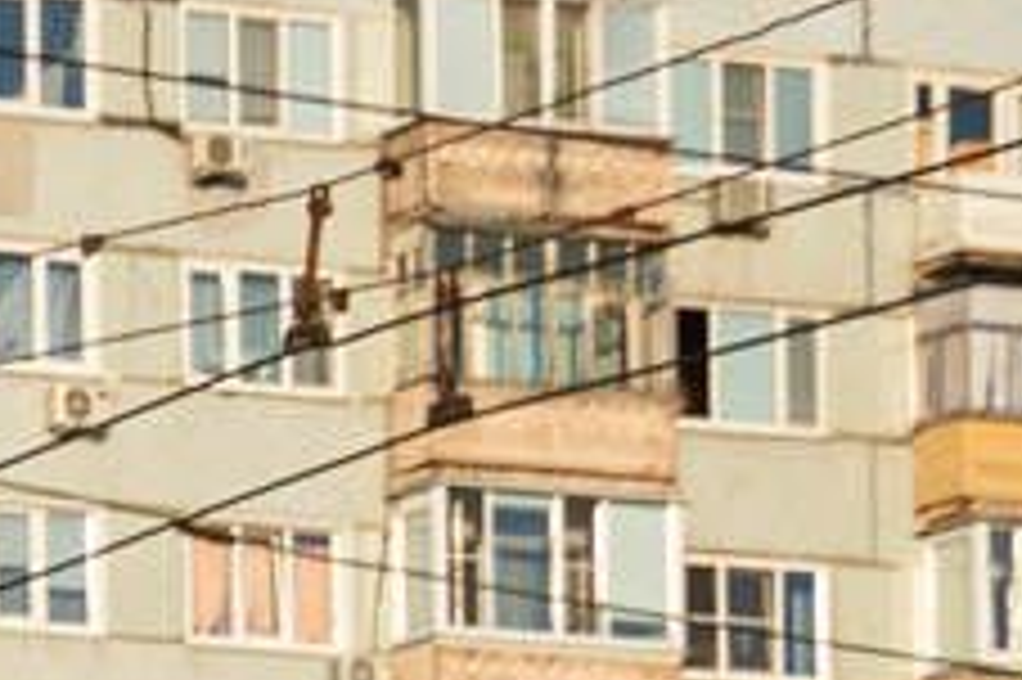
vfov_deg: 4.0
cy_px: 1988
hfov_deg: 5.8
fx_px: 9560
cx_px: -1688
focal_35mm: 337
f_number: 5.6
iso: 100
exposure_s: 1/1000
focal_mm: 34
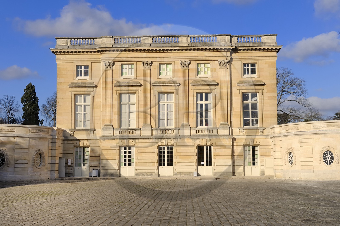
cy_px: 113
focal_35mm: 56
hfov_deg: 35.7
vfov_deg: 24.2
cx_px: 170
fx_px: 528
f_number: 20
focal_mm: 56
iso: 200
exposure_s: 1/125
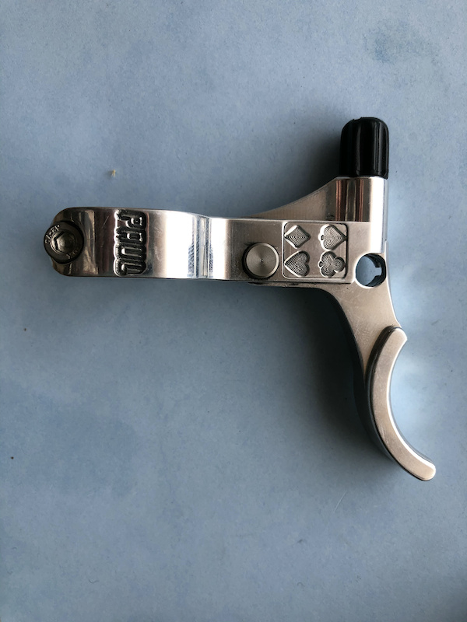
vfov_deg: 63.4
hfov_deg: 49.7
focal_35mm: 28
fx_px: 504
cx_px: 234
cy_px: 311
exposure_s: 1/120
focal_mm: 3.99
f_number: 1.8
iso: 40
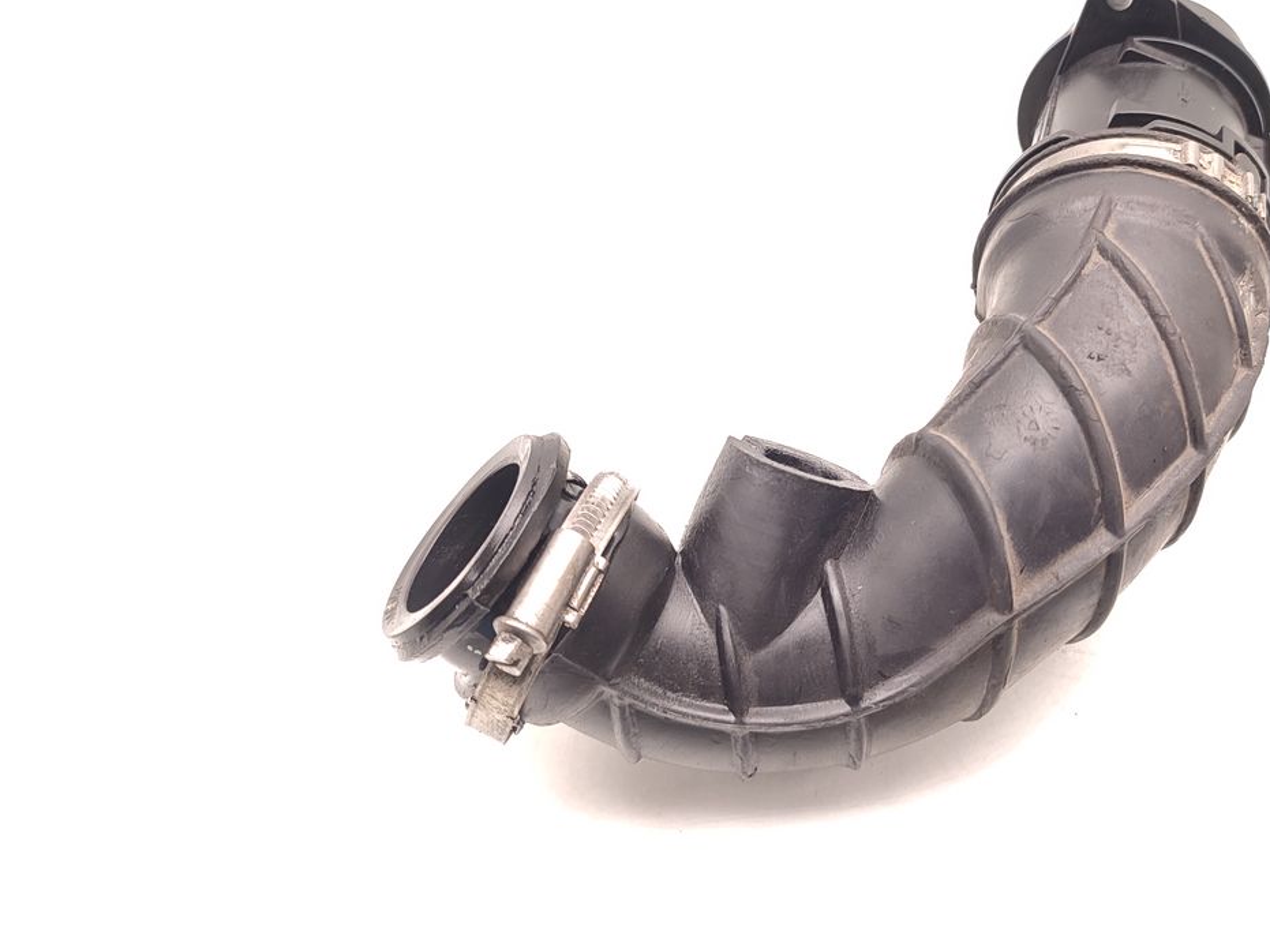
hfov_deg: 54.1
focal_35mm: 33
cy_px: 370
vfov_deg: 42.7
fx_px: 1211
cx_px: 861
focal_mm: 5.89
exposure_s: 1/80
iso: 200
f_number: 1.89
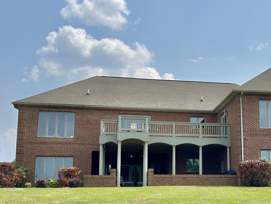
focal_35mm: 50
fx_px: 391
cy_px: 138
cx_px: 194
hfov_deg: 37.5
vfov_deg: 28.9
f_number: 1.5
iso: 50
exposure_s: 1/6579
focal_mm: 5.7
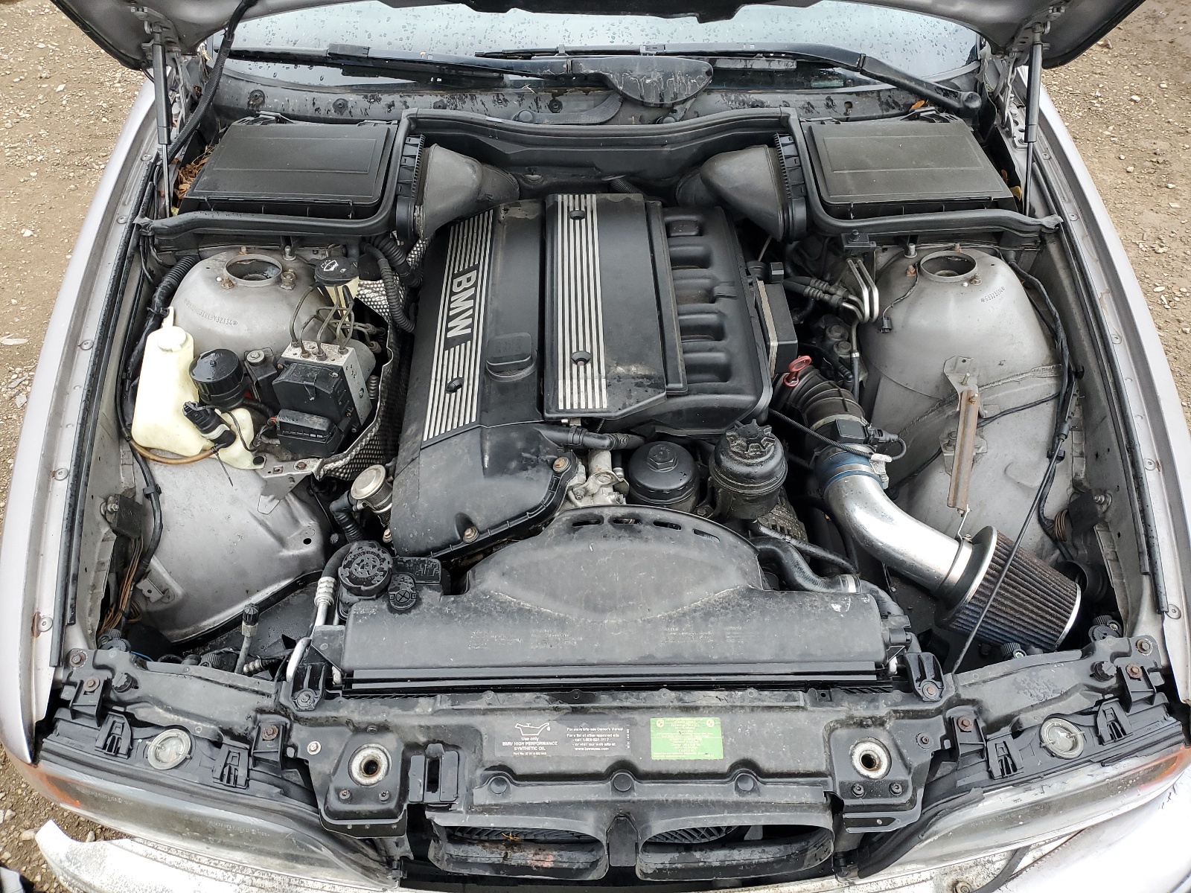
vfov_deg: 53.1
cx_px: 596
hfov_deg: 67.3
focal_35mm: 26
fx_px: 895
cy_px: 446
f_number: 1.5
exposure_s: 1/120
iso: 82
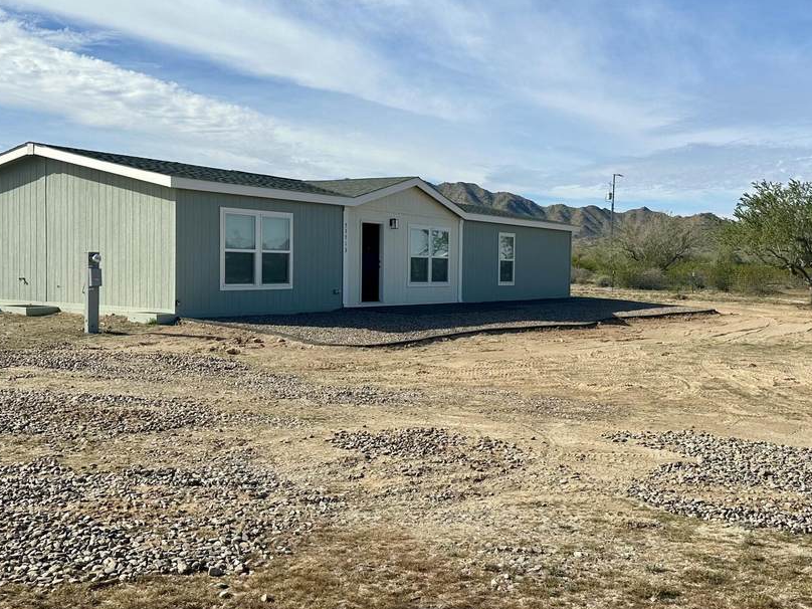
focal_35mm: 38
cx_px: 483
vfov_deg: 37.7
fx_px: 891
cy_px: 301
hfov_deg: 48.7
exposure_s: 1/6623
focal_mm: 6.86
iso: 80
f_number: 1.78
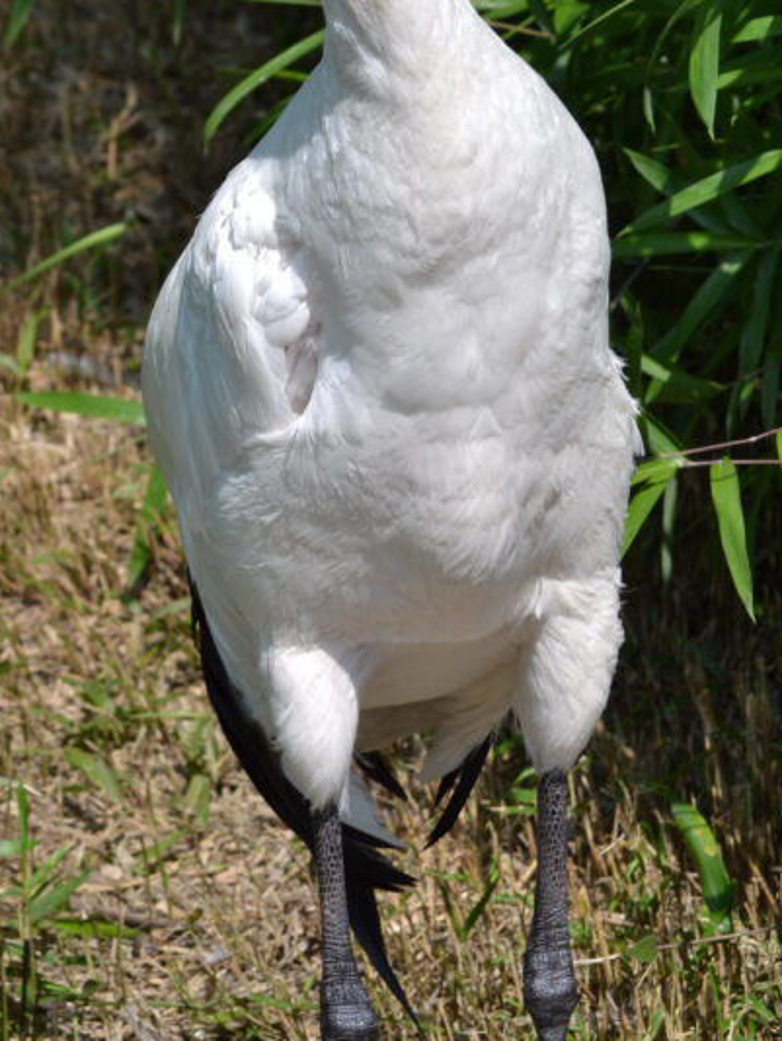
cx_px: 215
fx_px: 8156
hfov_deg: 5.5
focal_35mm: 271
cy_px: 109
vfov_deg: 7.3
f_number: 8
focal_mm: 98
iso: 100
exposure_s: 1/250
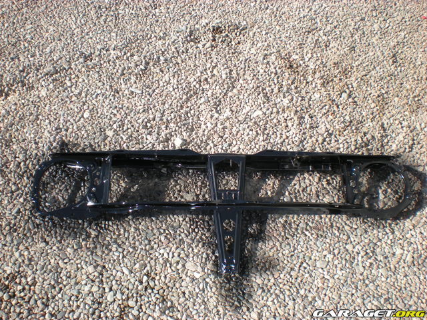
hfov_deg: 49.0
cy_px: 160
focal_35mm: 38
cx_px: 214
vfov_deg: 37.7
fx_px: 469
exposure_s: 1/290
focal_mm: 6.3
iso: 89
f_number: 4.6
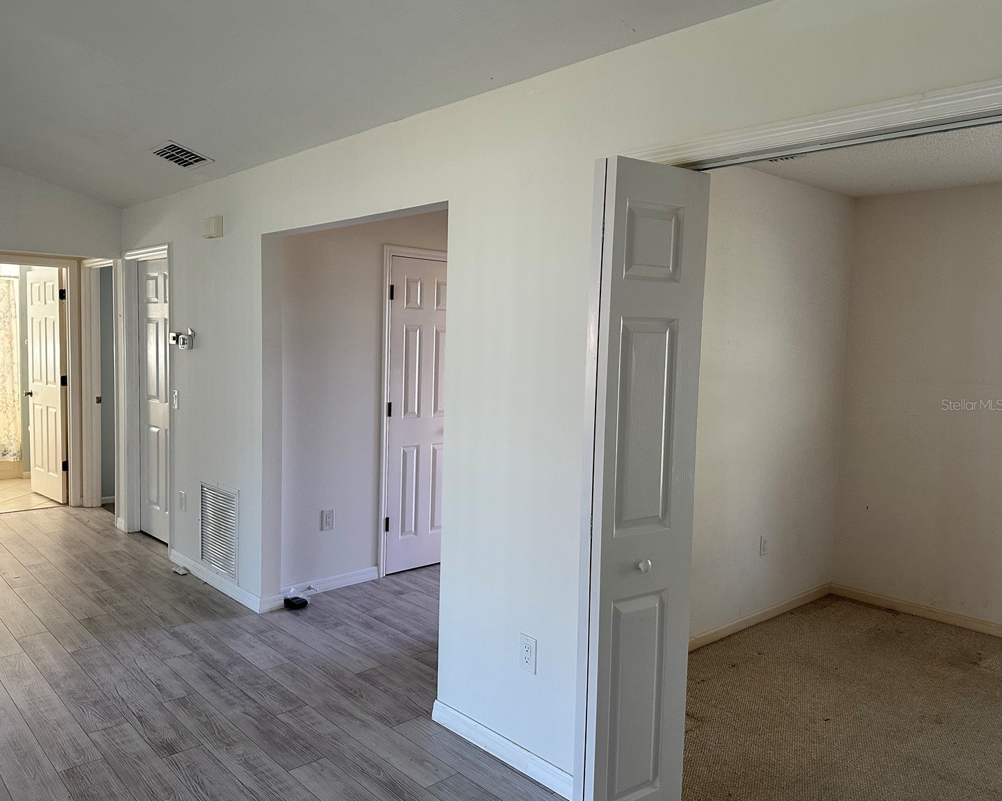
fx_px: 771
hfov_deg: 65.9
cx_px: 451
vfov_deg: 54.9
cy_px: 404
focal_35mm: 26
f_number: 1.78
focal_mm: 6.86
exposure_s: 1/120
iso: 200
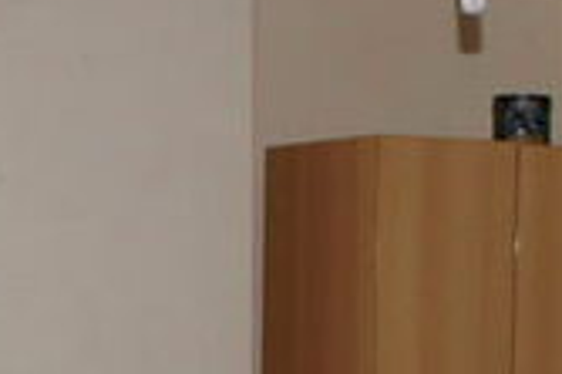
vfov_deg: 11.8
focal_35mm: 113
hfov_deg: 18.1
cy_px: 462
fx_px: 1762
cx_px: 215
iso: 400
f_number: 3.5
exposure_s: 1/60
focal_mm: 18
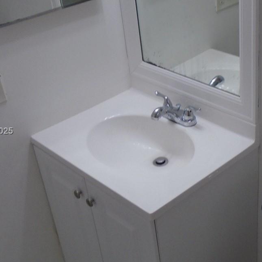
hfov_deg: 29.4
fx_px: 488
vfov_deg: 30.0
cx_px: 208
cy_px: 132
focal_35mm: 57
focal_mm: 4.6
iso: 100
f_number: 3.2
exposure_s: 1/50
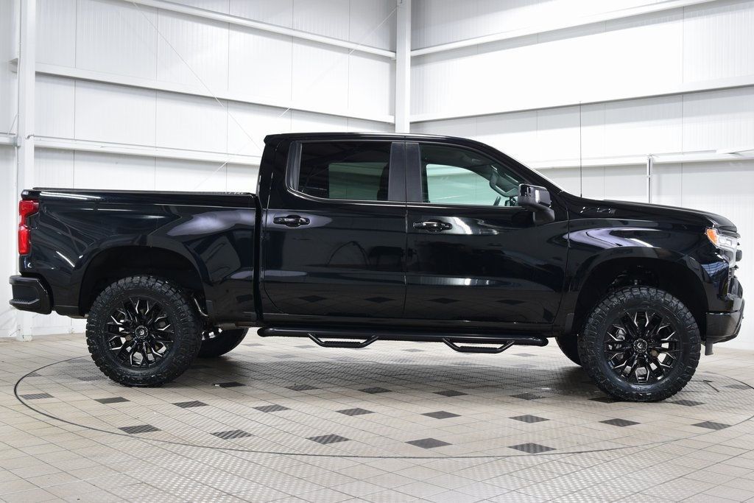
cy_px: 252
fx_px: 911
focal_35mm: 44
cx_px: 377
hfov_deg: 45.0
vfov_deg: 30.9
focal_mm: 29
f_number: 6.3
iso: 800
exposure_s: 1/15
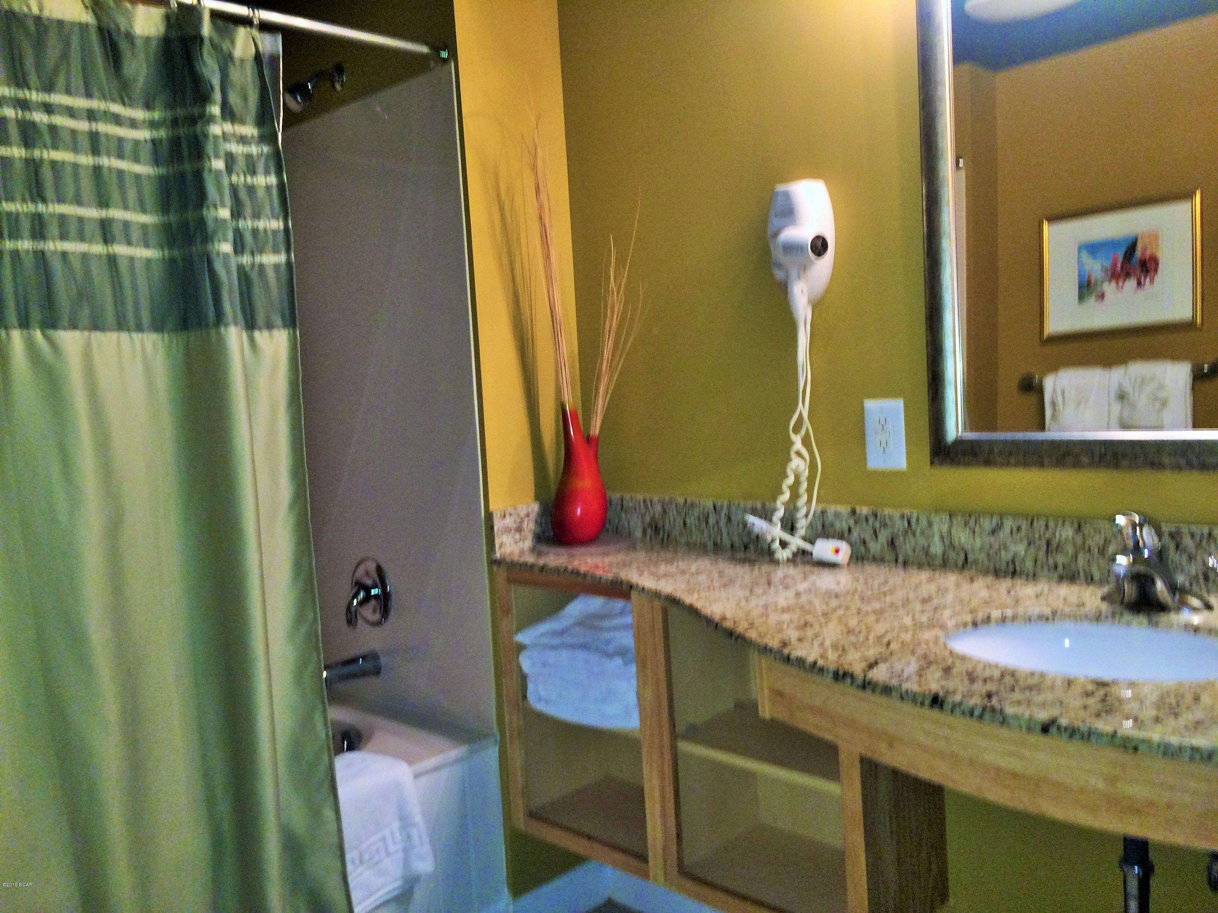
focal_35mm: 29
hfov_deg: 61.7
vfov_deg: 48.2
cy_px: 456
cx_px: 609
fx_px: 1020
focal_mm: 4.15
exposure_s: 1/20
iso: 100
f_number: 2.2
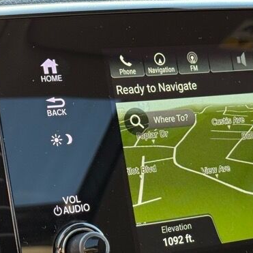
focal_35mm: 117
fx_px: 967
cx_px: 186
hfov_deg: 14.8
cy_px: 222
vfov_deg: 14.8
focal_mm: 6.76
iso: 125
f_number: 1.78
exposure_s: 1/69
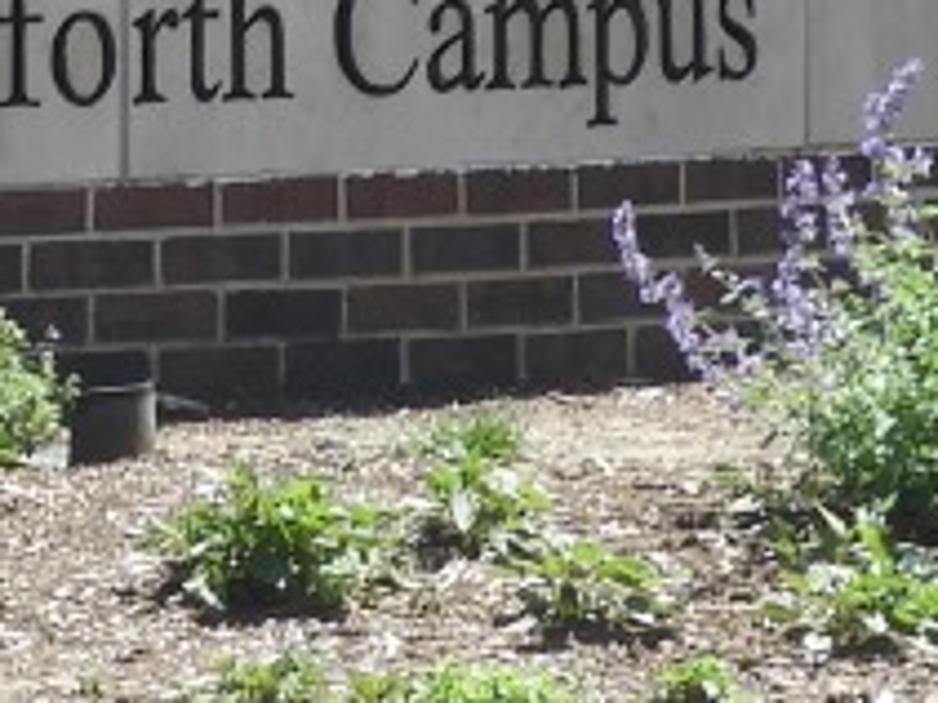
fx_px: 21259
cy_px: -672
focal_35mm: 785
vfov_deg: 1.9
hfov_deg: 2.5
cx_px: -729
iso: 100
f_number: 5
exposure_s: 1/250
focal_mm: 20.6
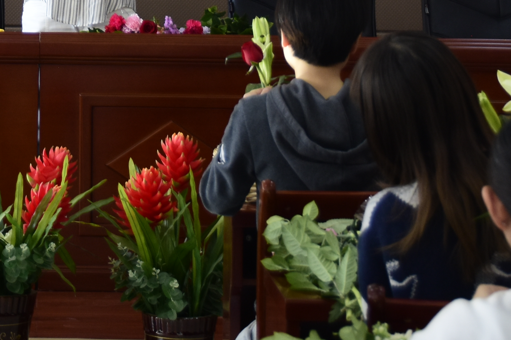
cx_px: 18
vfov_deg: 6.5
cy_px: -175
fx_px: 2938
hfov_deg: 9.9
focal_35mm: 207
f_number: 4.5
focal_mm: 42
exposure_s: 1/80
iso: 400
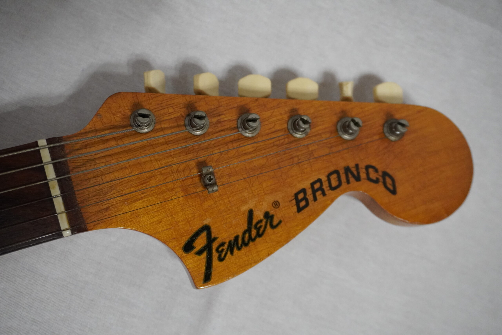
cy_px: 168
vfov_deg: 31.9
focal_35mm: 42
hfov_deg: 46.4
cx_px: 251
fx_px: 586
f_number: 4.5
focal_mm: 28
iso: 3200
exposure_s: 1/160
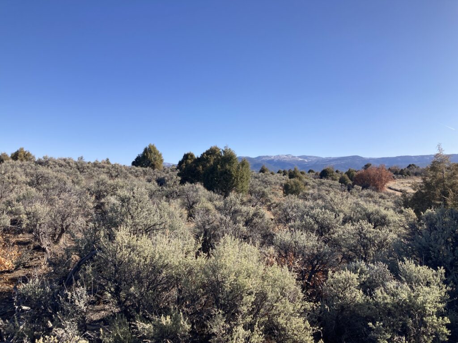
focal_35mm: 28
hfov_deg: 63.4
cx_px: 229
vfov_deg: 49.7
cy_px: 172
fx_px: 370
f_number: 1.8
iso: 20
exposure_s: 1/1675
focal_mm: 3.99
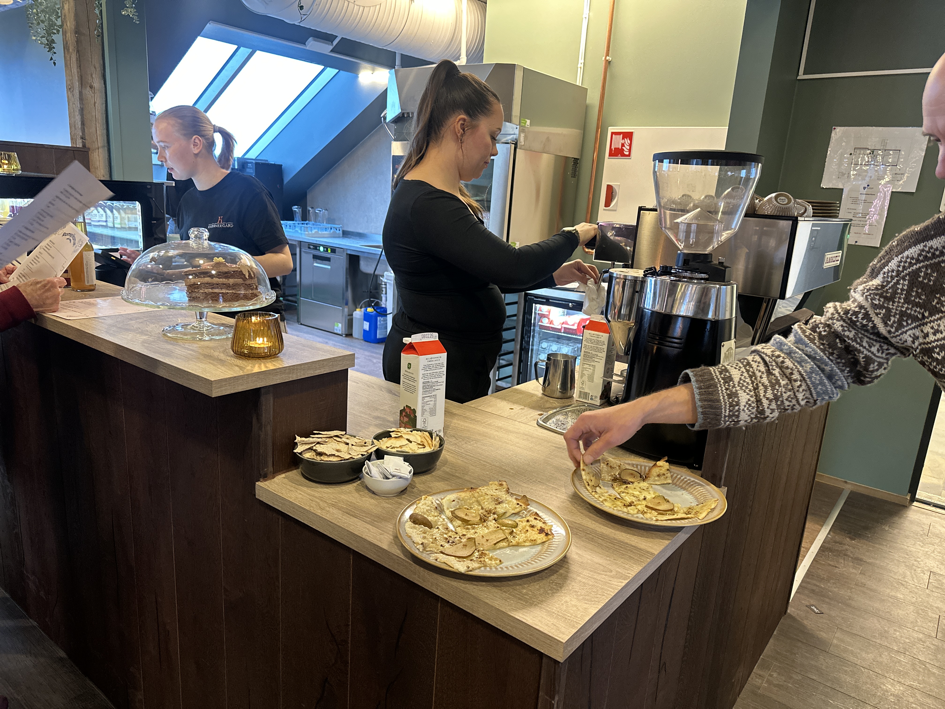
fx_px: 655
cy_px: 354
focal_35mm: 24
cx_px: 472
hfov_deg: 71.6
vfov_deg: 56.8
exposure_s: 1/50
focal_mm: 6.86
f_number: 1.78
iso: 400
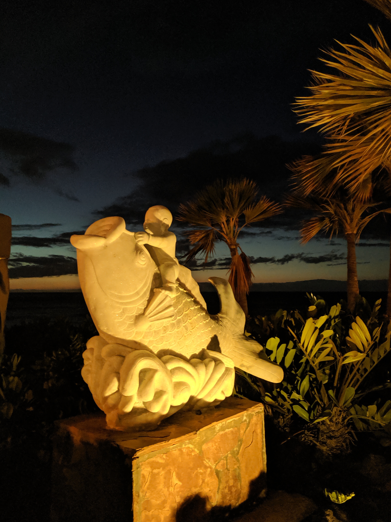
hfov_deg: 48.2
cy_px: 257
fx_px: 437
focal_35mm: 29
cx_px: 211
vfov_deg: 61.7
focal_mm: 4.67
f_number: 2
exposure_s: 1/17.1
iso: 954
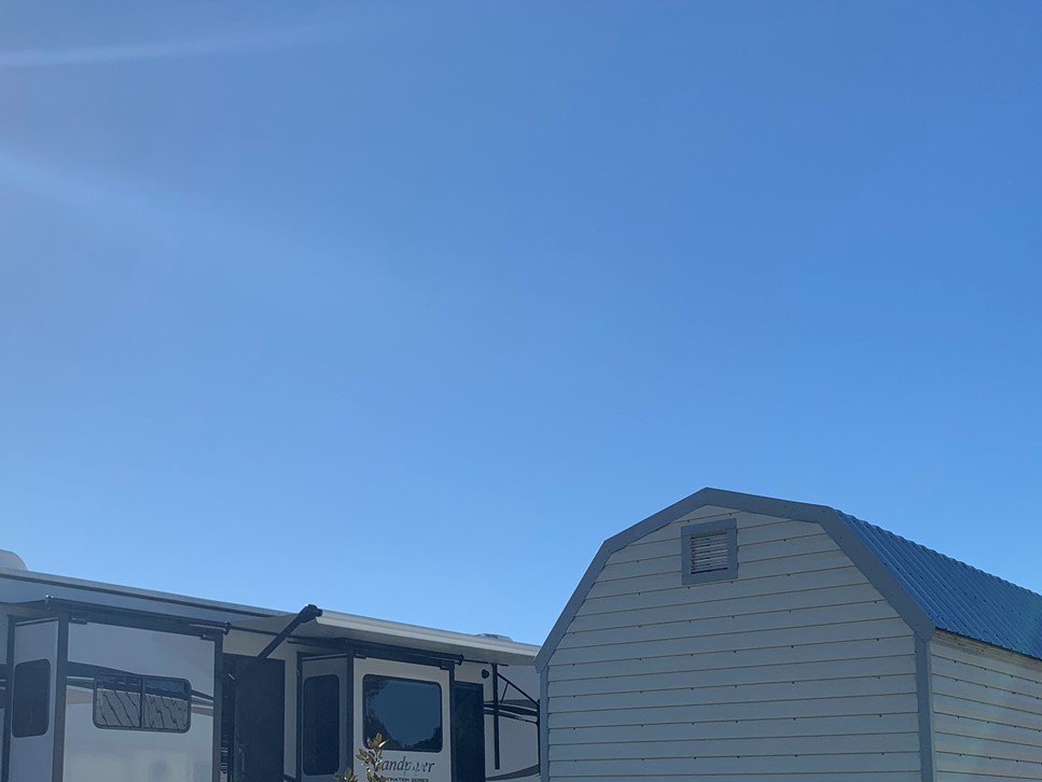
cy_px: 640
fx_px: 1295
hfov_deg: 43.7
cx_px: 440
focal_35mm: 43
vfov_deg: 32.6
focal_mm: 4.25
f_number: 1.8
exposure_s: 1/3650
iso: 25
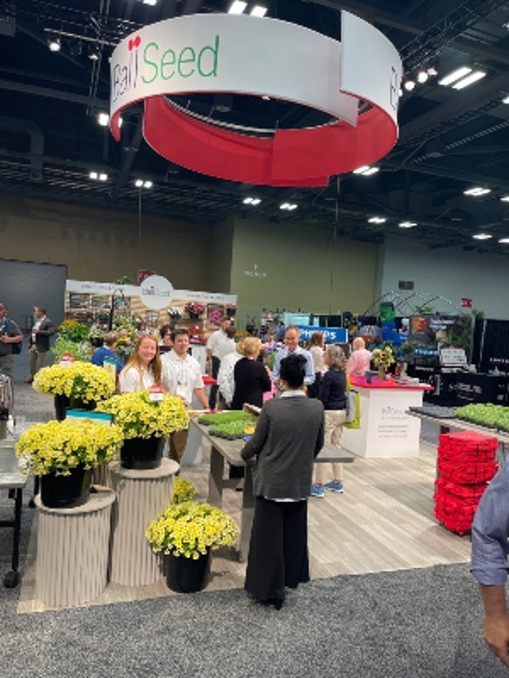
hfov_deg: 53.1
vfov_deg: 67.3
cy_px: 339
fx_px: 510
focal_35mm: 26
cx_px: 254
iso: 50
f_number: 1.6
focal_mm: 5.1
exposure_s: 1/120
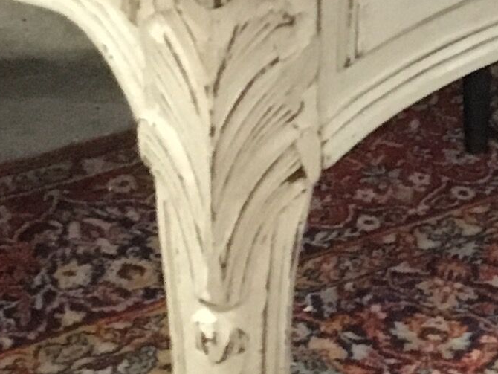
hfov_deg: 12.7
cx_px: 611
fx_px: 2173
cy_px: 312
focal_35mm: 151
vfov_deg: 9.8
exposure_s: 1/17
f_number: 2.4
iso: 500
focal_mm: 3.3
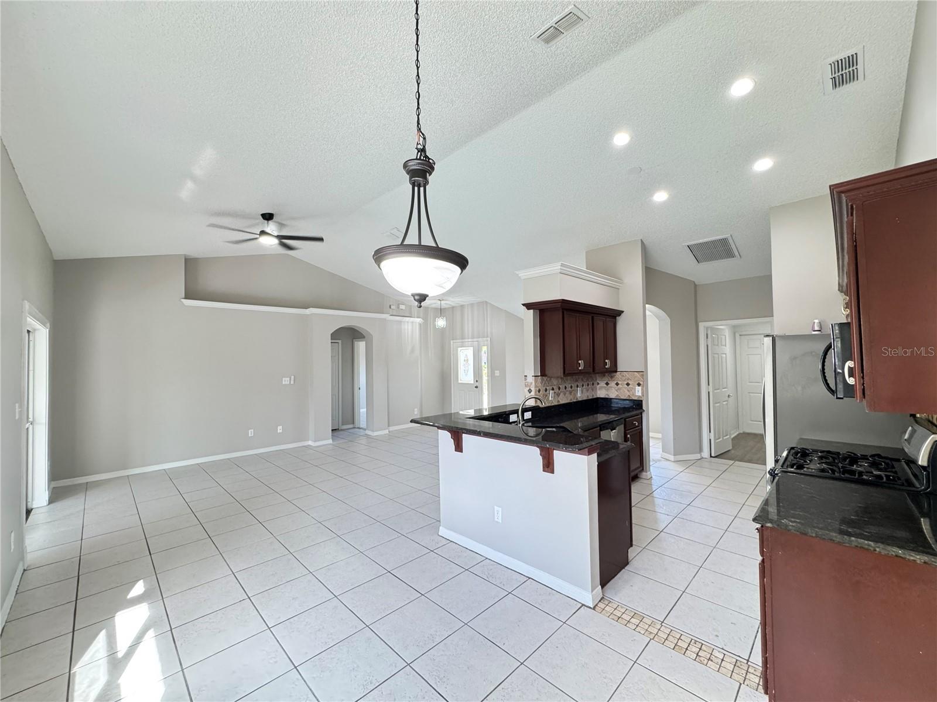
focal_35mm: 14
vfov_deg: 85.7
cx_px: 468
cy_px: 351
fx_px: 379
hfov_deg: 102.1
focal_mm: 2.22
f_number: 2.2
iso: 320
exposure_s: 1/60
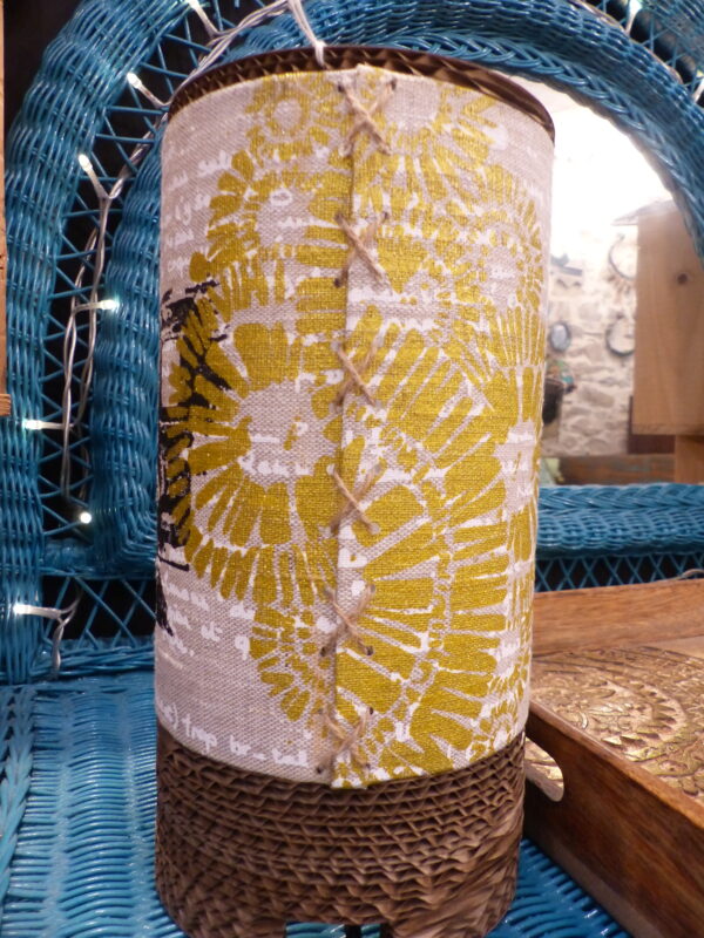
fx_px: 678
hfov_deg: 54.9
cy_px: 469
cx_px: 352
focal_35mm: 25
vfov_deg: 69.4
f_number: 2.8
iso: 400
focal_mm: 4.5
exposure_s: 1/25
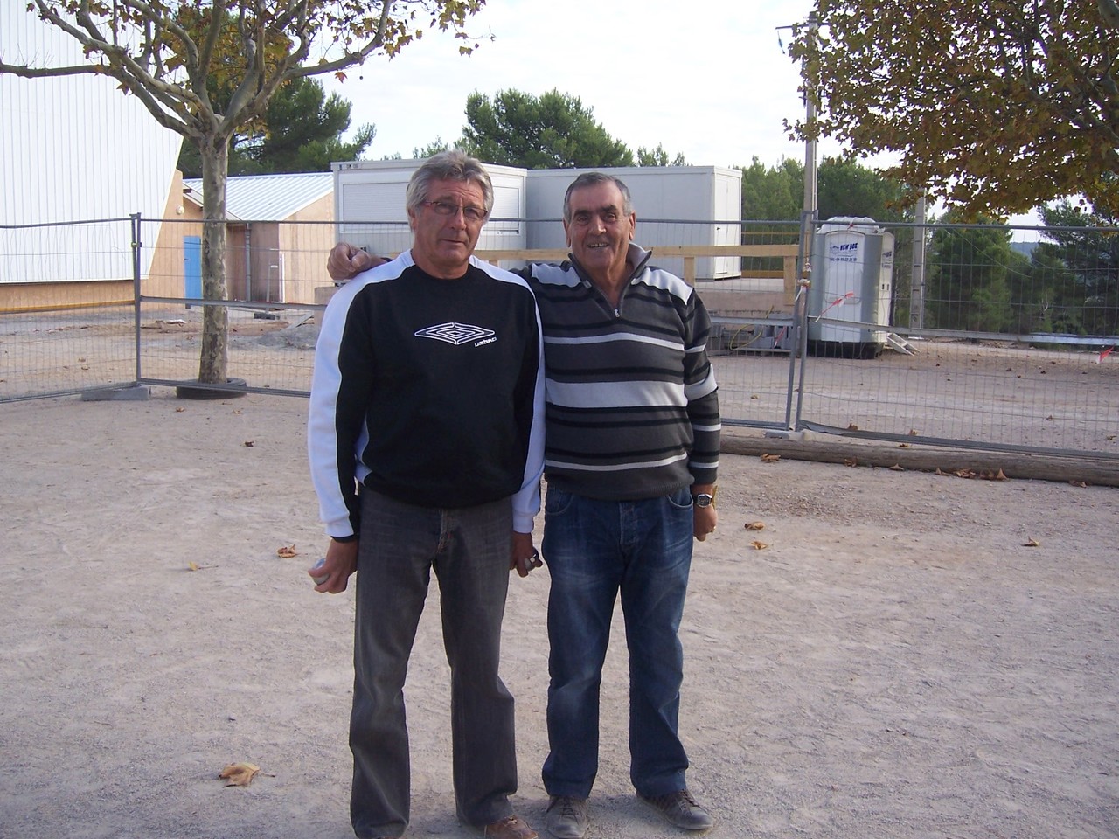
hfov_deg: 51.4
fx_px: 1164
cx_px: 560
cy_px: 420
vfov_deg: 39.7
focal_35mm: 36
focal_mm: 6
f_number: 3
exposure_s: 1/250
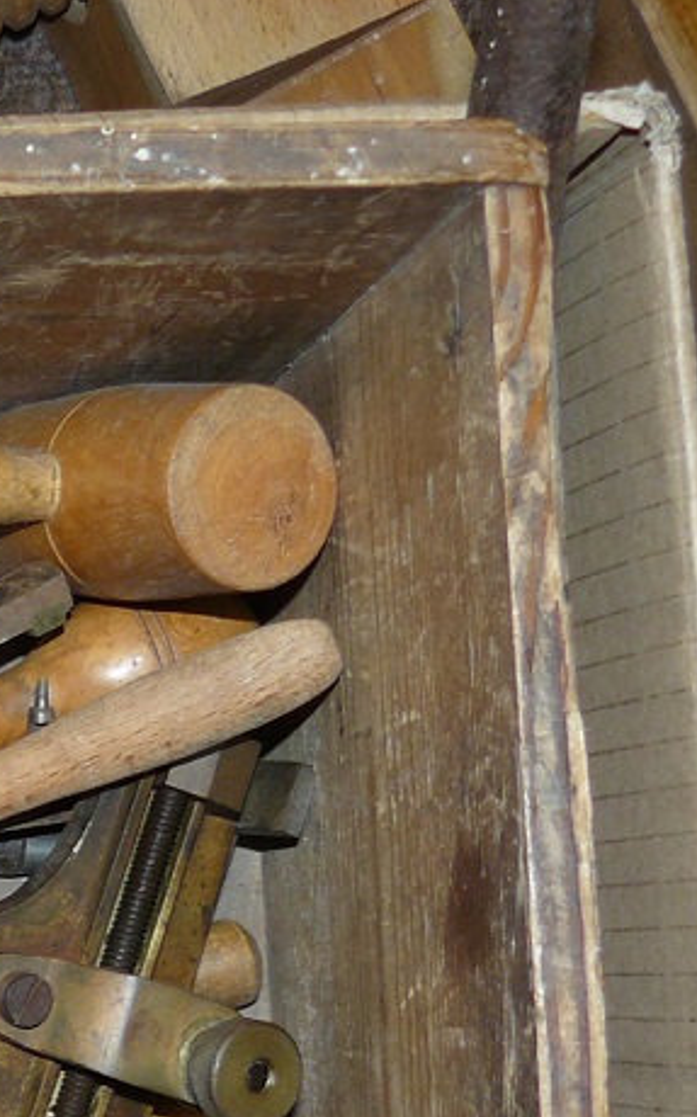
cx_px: -642
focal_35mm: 102
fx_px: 3104
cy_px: 1034
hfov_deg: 11.6
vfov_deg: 20.0
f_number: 2.8
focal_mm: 6
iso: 100
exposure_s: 1/30
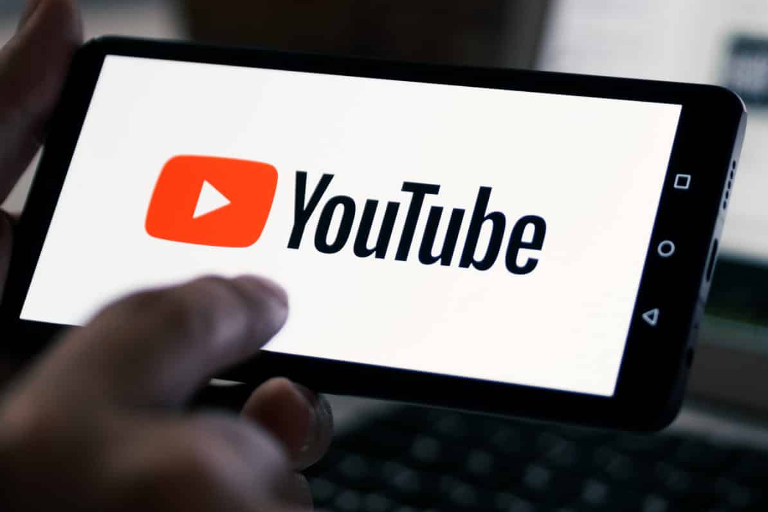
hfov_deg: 15.3
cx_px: 628
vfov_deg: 10.3
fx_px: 2837
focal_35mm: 133
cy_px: 178
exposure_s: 1/100
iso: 100
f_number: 2.8
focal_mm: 62
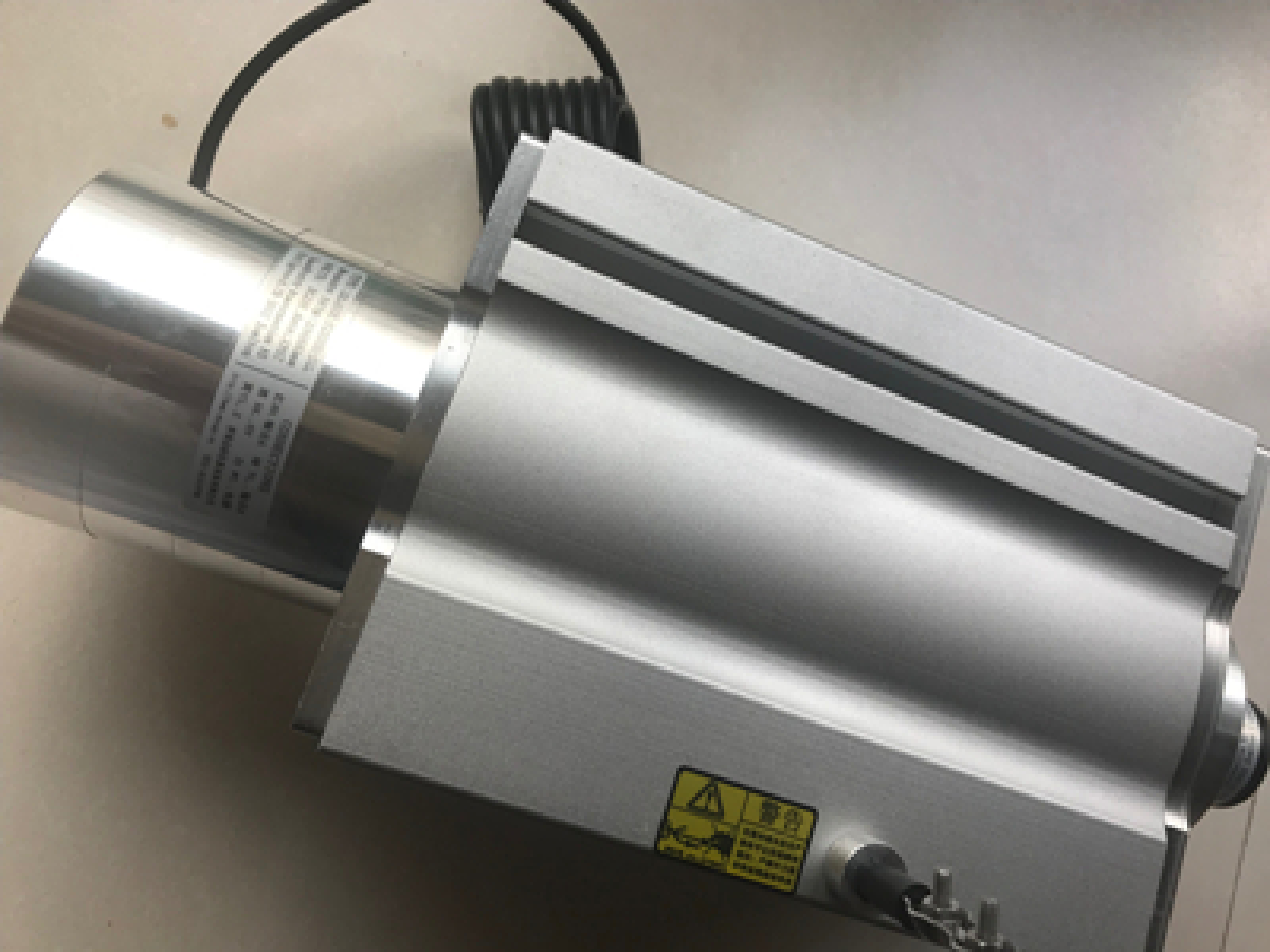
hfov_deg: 63.4
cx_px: 635
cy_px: 476
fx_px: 1027
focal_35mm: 28
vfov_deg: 49.7
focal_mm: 3.99
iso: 20
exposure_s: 1/123
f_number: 1.8
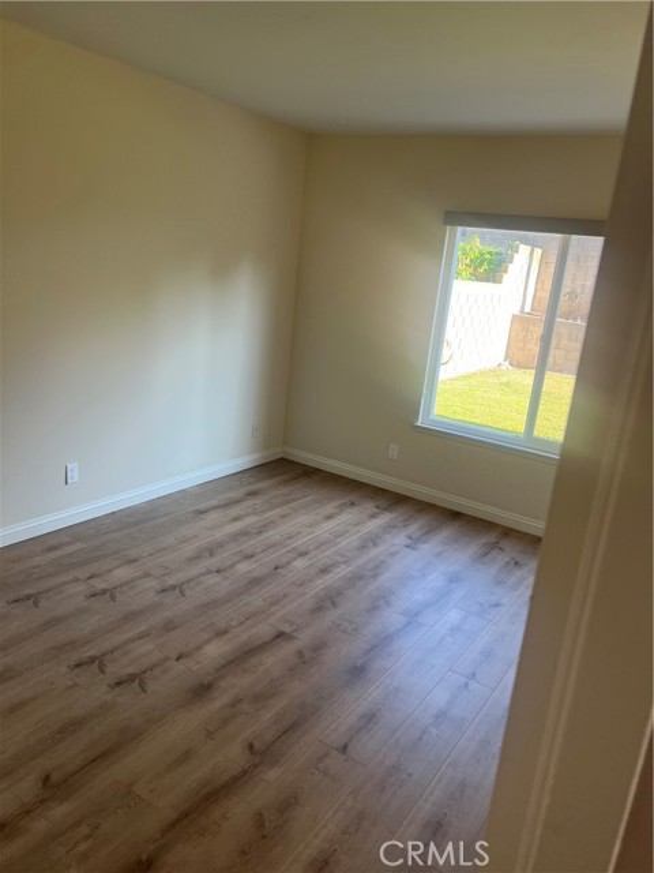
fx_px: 655
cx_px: 327
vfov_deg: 67.3
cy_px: 436
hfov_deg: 53.1
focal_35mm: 26
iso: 80
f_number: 1.5
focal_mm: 5.7
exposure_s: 1/120
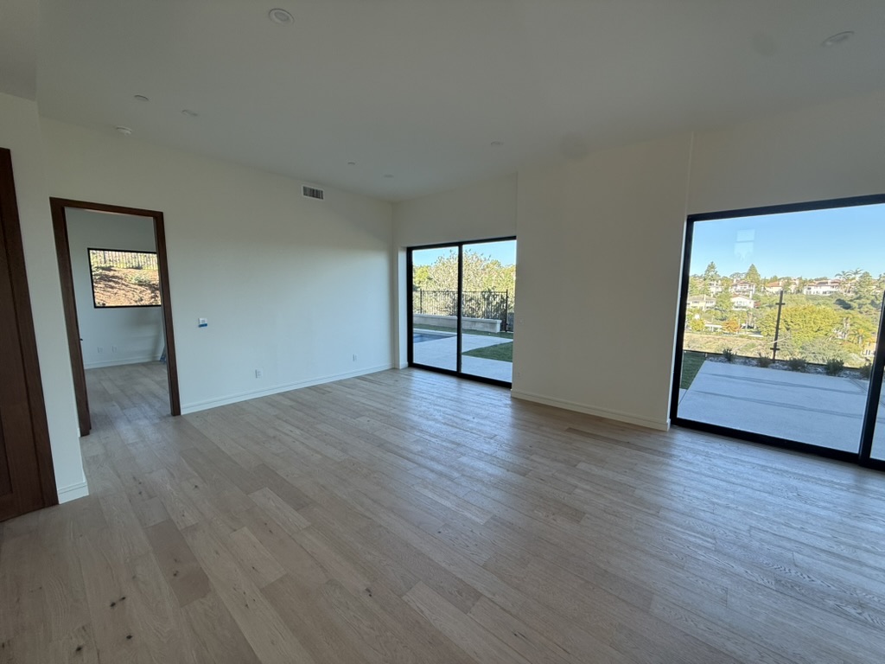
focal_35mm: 14
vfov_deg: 85.7
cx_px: 442
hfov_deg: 102.1
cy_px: 332
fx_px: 358
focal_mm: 2.22
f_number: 2.2
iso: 64
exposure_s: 1/156
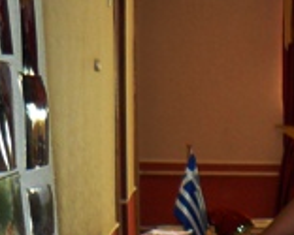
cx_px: 592
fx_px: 1254
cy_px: 352
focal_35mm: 144
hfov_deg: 11.9
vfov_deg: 10.4
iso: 125
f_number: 2.8
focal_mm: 6
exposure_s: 1/30
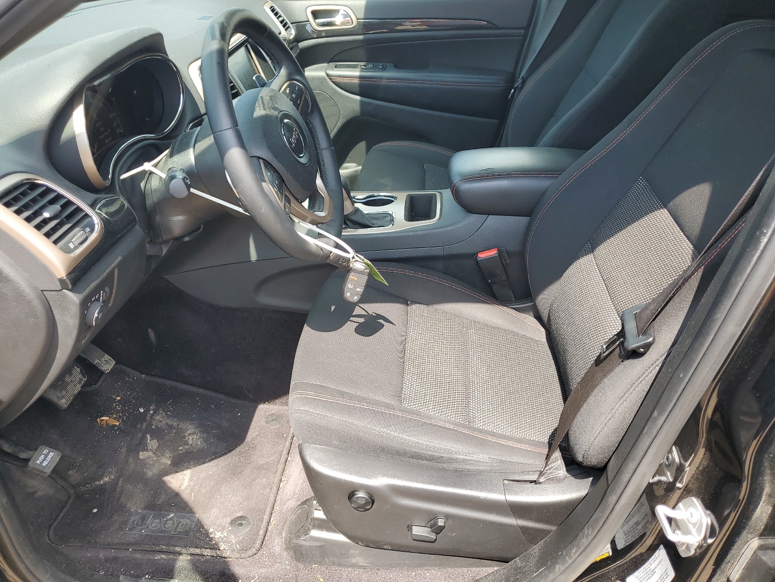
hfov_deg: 67.3
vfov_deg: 53.1
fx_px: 582
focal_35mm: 26
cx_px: 388
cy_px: 291
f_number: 1.5
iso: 50
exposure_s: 1/357
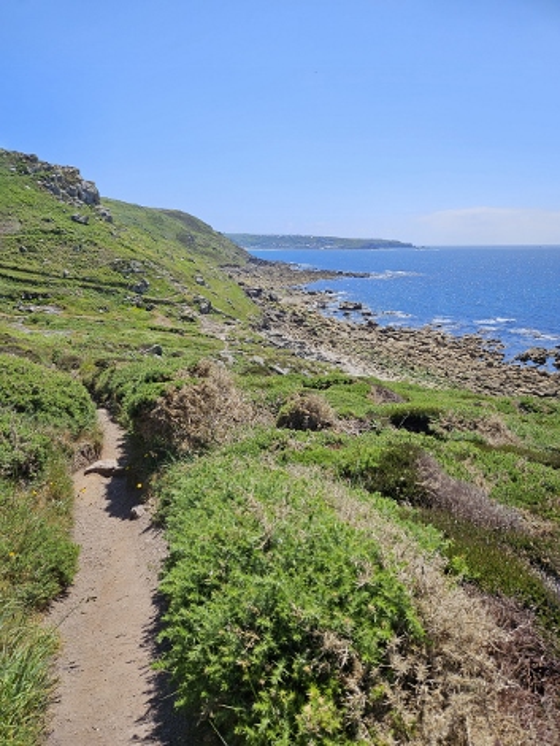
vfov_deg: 73.9
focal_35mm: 23
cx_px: 280
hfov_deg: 58.9
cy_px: 373
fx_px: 496
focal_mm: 5.4
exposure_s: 1/2708
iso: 25
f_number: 1.8
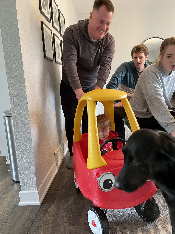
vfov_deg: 67.3
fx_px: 175
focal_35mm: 26
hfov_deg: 53.1
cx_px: 88
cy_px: 117
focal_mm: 4.2
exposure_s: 1/60
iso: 250
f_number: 1.6
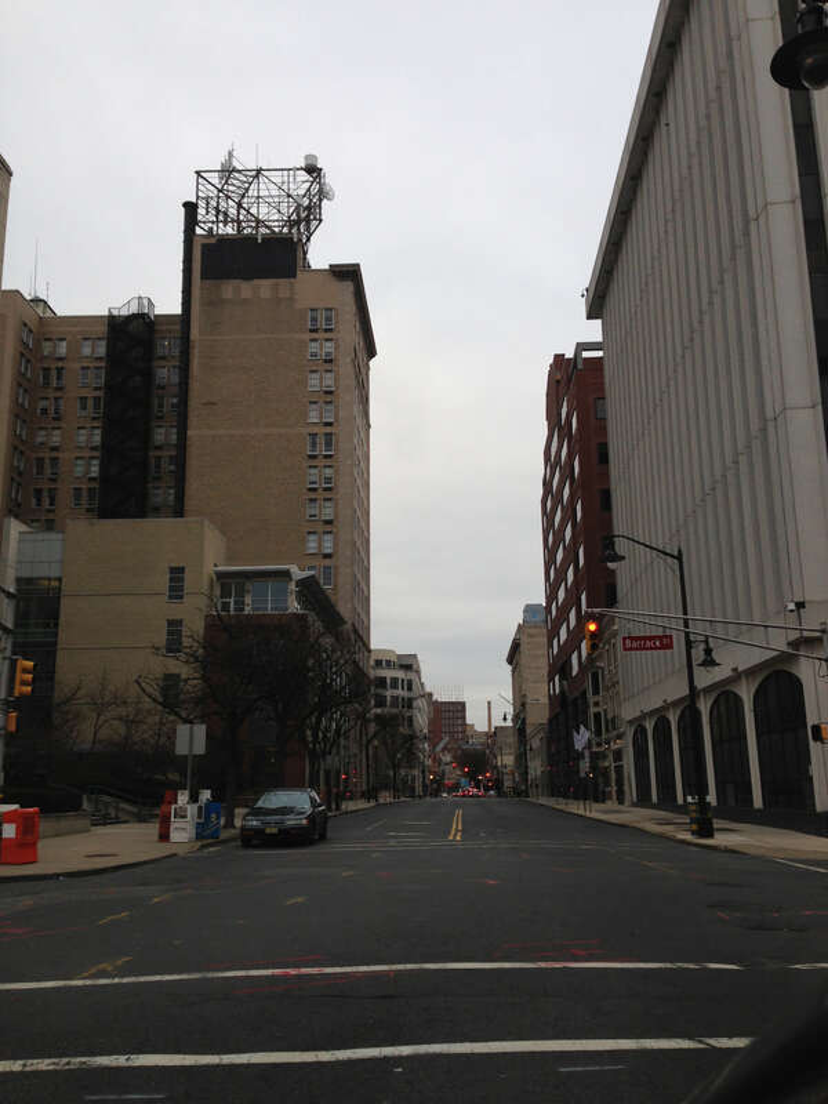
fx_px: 1052
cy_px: 552
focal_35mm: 33
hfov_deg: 42.9
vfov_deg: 55.4
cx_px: 414
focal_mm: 4.13
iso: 50
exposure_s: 1/321
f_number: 2.4
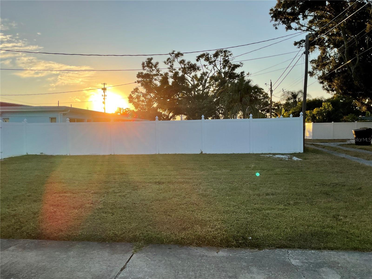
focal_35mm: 29
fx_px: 312
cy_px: 140
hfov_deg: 61.7
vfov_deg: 48.2
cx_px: 186
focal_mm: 3
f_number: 1.8
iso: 16
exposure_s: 1/978
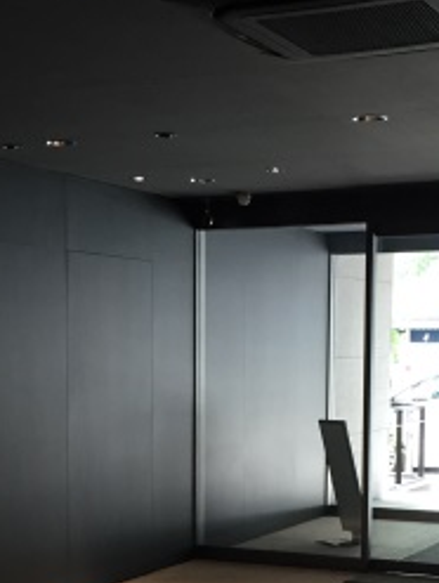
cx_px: 198
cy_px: 491
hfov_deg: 19.7
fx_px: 1265
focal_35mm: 75
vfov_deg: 25.4
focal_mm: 4.15
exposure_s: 1/30
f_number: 2.2
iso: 50
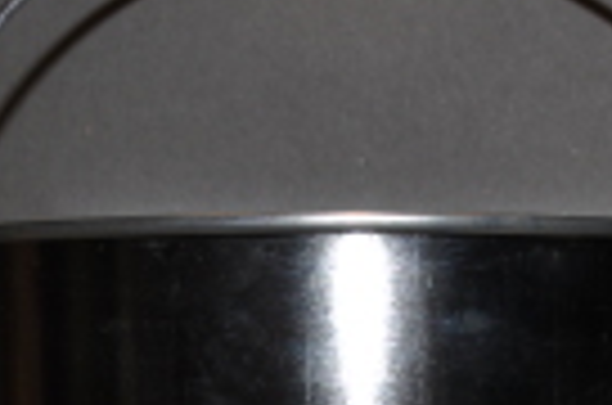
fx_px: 2476
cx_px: 684
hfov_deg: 13.8
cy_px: 648
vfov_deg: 9.1
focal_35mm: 146
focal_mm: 22
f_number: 9
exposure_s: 1/160
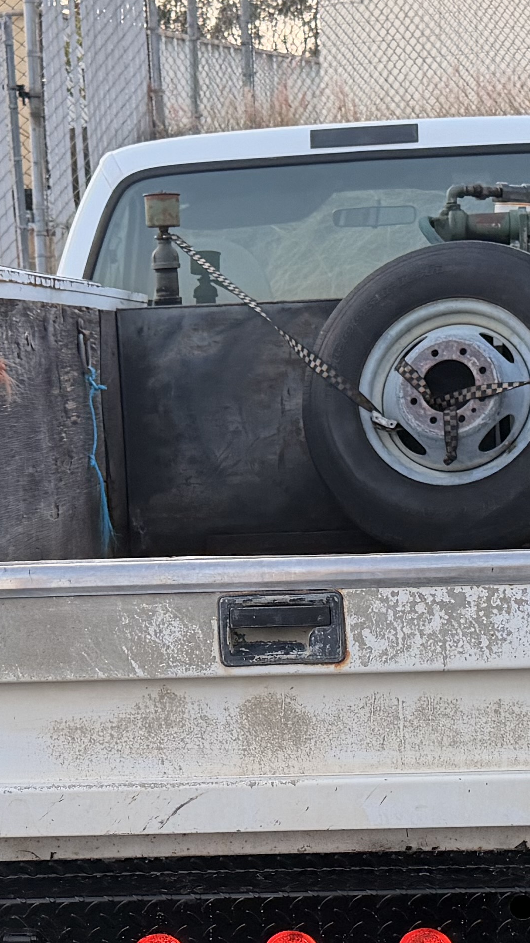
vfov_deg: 26.6
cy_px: 679
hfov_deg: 15.3
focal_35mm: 79
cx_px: 312
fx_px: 1975
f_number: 1.78
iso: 200
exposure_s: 1/71
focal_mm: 6.76
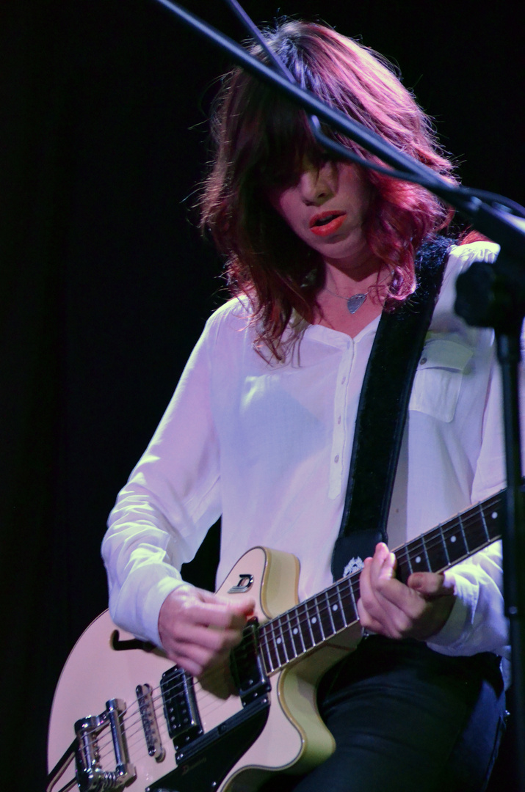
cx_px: 262
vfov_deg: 14.0
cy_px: 396
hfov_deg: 9.3
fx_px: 3231
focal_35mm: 147
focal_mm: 98
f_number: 6.3
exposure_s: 1/160
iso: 6400
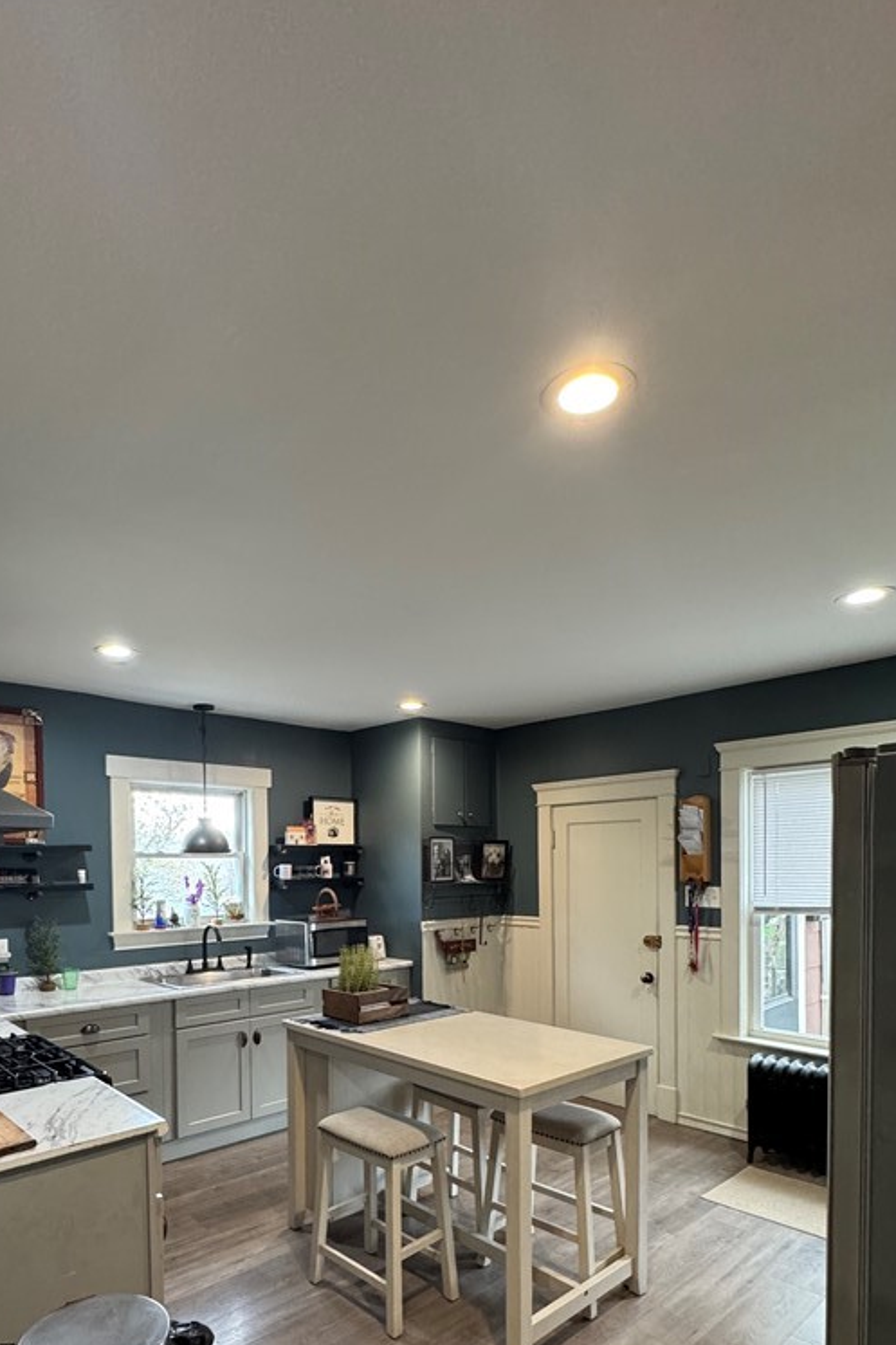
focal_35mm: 20
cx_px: 379
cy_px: 874
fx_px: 747
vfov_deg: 81.7
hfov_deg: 61.6
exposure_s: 1/60
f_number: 2.2
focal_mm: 2.22
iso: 320
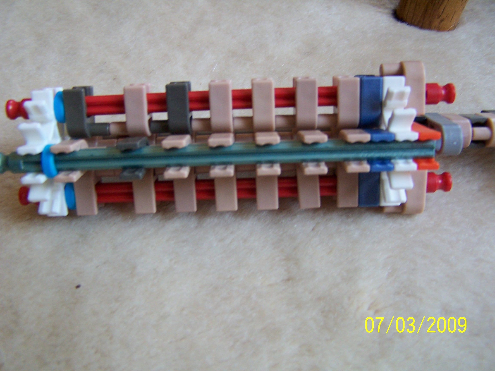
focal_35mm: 38
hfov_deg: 49.0
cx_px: 248
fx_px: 543
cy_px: 186
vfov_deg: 37.7
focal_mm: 6.3
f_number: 2.8
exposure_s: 1/30
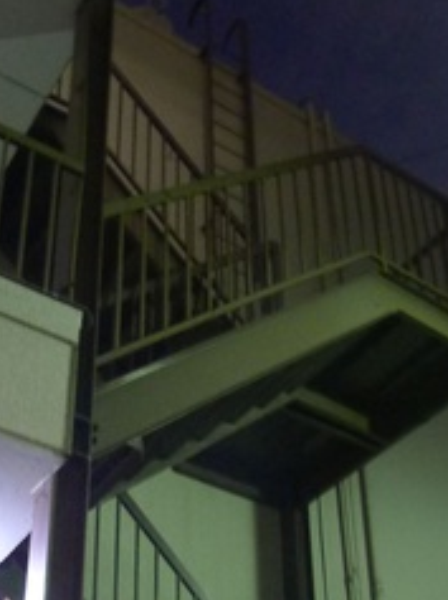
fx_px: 1229
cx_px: 130
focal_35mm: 71
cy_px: 638
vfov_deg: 25.7
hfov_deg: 20.6
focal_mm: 5.1
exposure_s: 1/6
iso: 400
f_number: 2
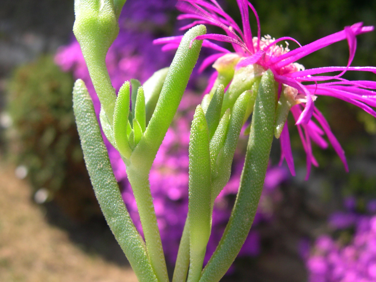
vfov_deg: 37.7
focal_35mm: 38
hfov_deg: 49.0
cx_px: 188
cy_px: 141
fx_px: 413
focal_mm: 8
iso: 100
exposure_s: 1/93
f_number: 7.6
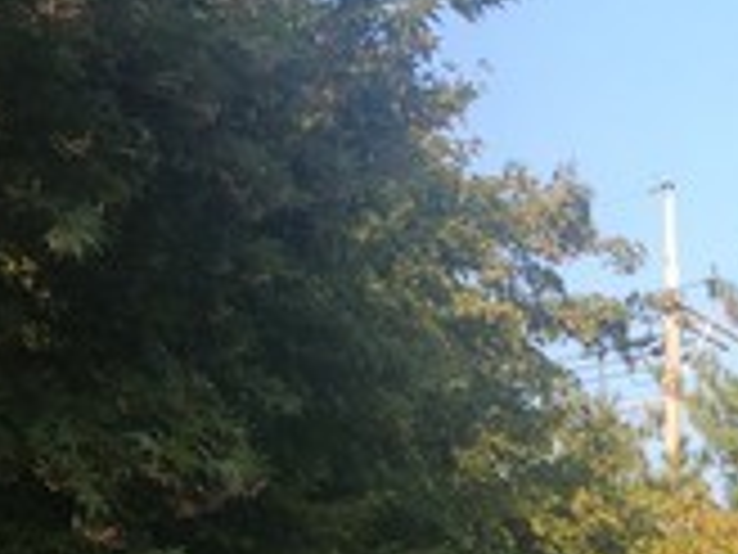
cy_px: 928
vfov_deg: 12.9
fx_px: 2260
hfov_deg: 17.9
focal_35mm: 106
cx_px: 824
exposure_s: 1/288
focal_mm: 4.15
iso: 25
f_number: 2.2
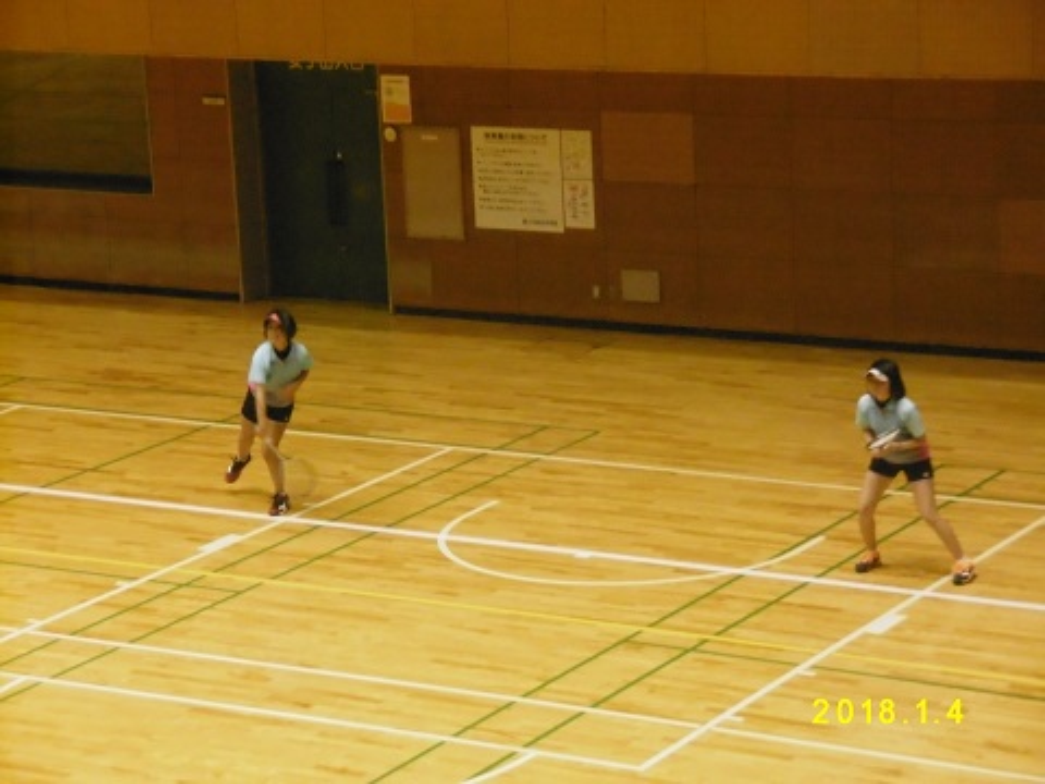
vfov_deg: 12.3
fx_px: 3623
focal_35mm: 120
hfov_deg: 16.4
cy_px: 392
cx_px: 522
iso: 1600
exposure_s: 1/40
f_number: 5
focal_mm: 21.5
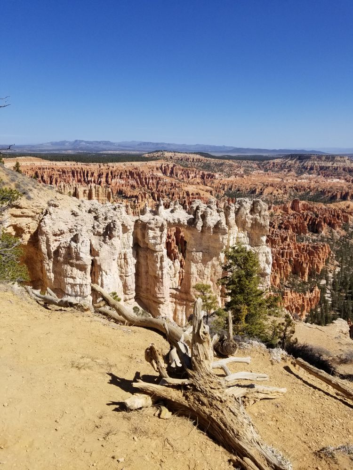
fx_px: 354
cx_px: 176
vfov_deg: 67.3
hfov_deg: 53.1
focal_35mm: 26
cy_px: 235
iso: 50
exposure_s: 1/3824
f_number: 1.7
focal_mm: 4.25
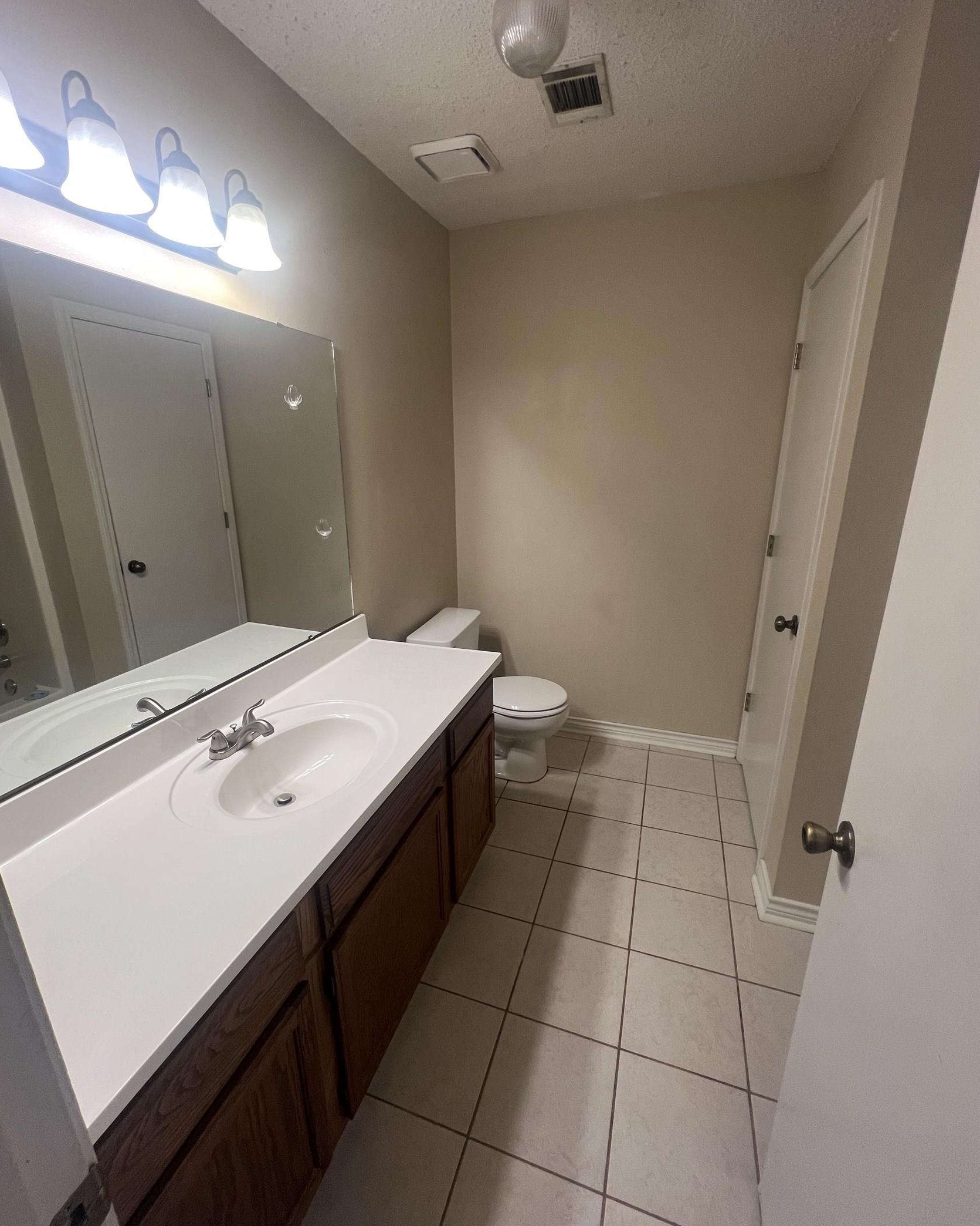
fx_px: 507
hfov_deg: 88.0
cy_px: 619
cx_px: 482
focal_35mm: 14
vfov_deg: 100.7
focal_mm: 1.57
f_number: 1.8
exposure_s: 1/120
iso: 125
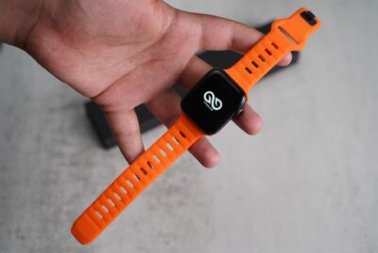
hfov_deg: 34.5
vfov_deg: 23.4
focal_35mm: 58
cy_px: 126
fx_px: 609
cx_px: 189
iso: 800
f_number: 4
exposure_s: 1/160
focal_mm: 58
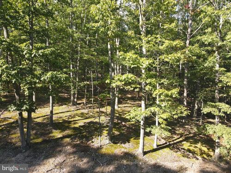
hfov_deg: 71.6
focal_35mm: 24
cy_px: 86
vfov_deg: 56.8
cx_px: 116
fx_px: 160
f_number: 2.8
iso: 100
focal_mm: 4.5
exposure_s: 1/120
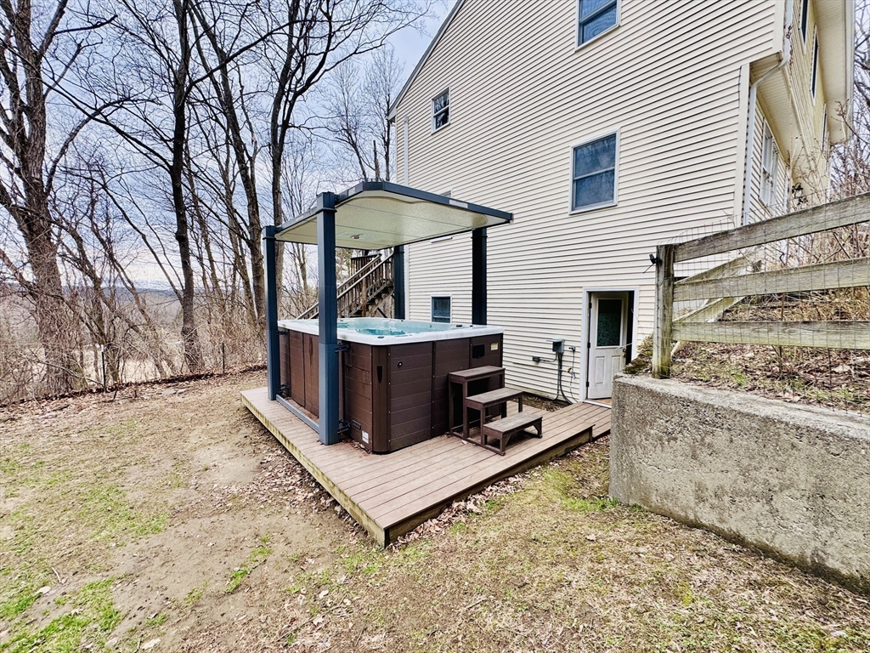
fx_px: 352
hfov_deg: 102.1
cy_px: 326
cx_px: 435
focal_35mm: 14
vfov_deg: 85.7
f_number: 2.2
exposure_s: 1/249
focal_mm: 2.22
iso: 40
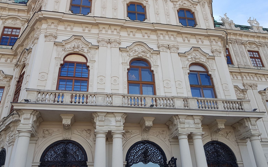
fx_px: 212
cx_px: 140
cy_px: 82
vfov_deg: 43.1
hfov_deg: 64.6
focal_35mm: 29
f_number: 1.7
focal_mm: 4.2
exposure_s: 1/962
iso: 50
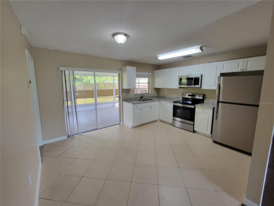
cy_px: 103
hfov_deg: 106.2
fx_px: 103
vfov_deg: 89.9
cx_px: 137
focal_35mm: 13
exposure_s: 1/60
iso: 160
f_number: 2.2
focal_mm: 2.2
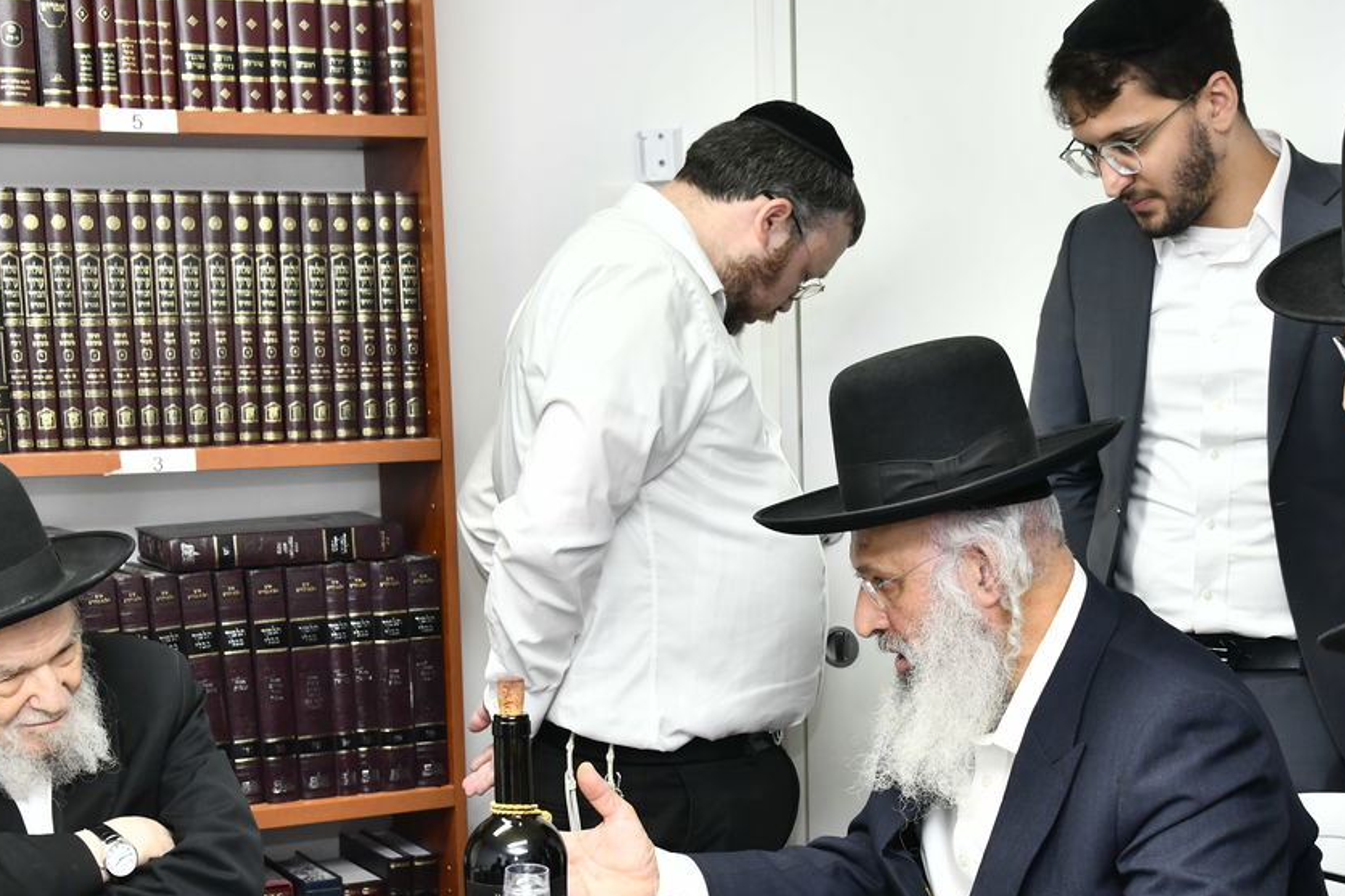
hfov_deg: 30.0
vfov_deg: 20.2
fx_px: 2503
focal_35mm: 67
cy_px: 647
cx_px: 821
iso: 800
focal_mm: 40
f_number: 5.6
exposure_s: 1/125
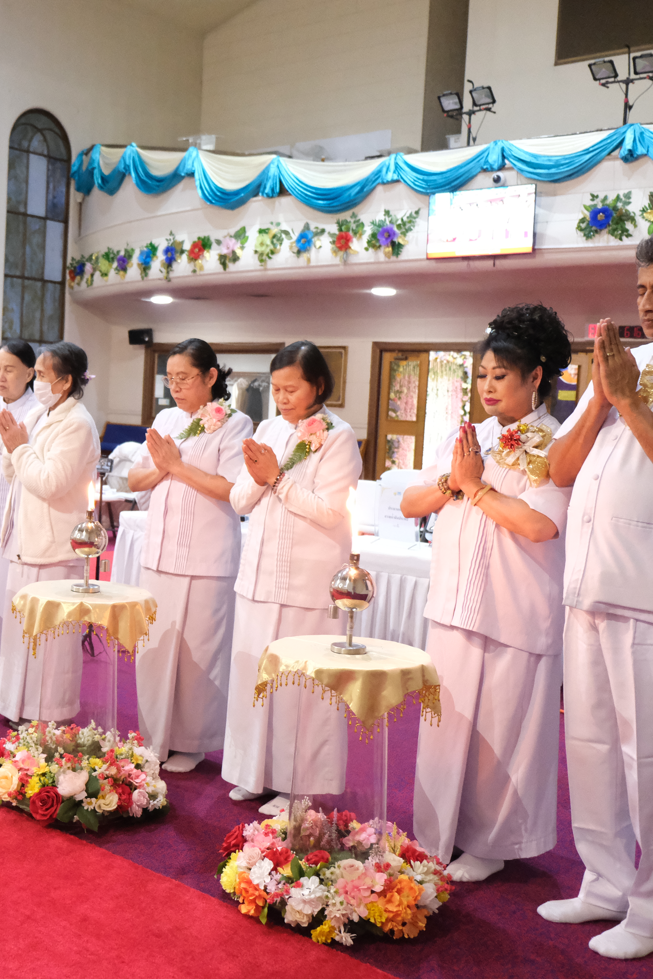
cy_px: 495
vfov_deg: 47.4
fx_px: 1115
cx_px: 93
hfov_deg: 31.4
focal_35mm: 41
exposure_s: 1/85
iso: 6400
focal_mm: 18
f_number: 2.8
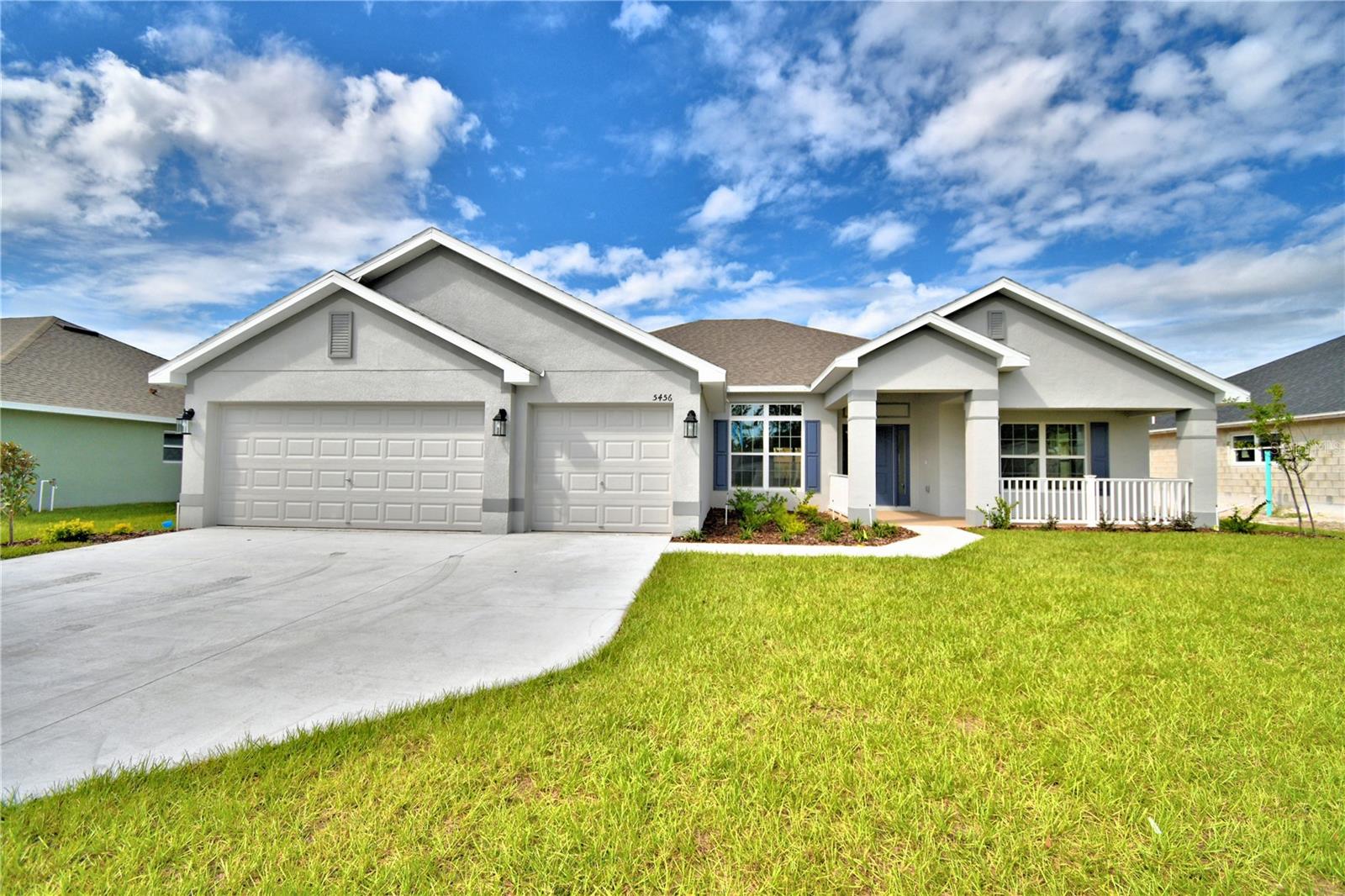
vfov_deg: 77.3
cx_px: 672
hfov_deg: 100.4
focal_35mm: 15
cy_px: 448
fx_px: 560
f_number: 4.5
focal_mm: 10
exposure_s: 1/2000
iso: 100
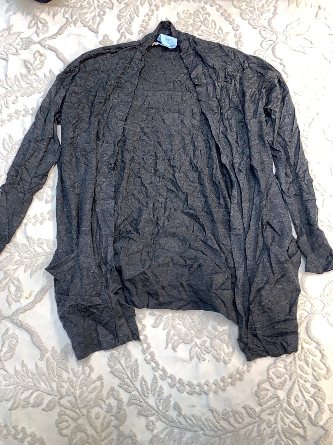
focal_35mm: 26
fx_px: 333
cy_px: 222
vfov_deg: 67.3
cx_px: 166
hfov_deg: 53.1
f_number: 1.8
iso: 80
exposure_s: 1/100
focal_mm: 4.25
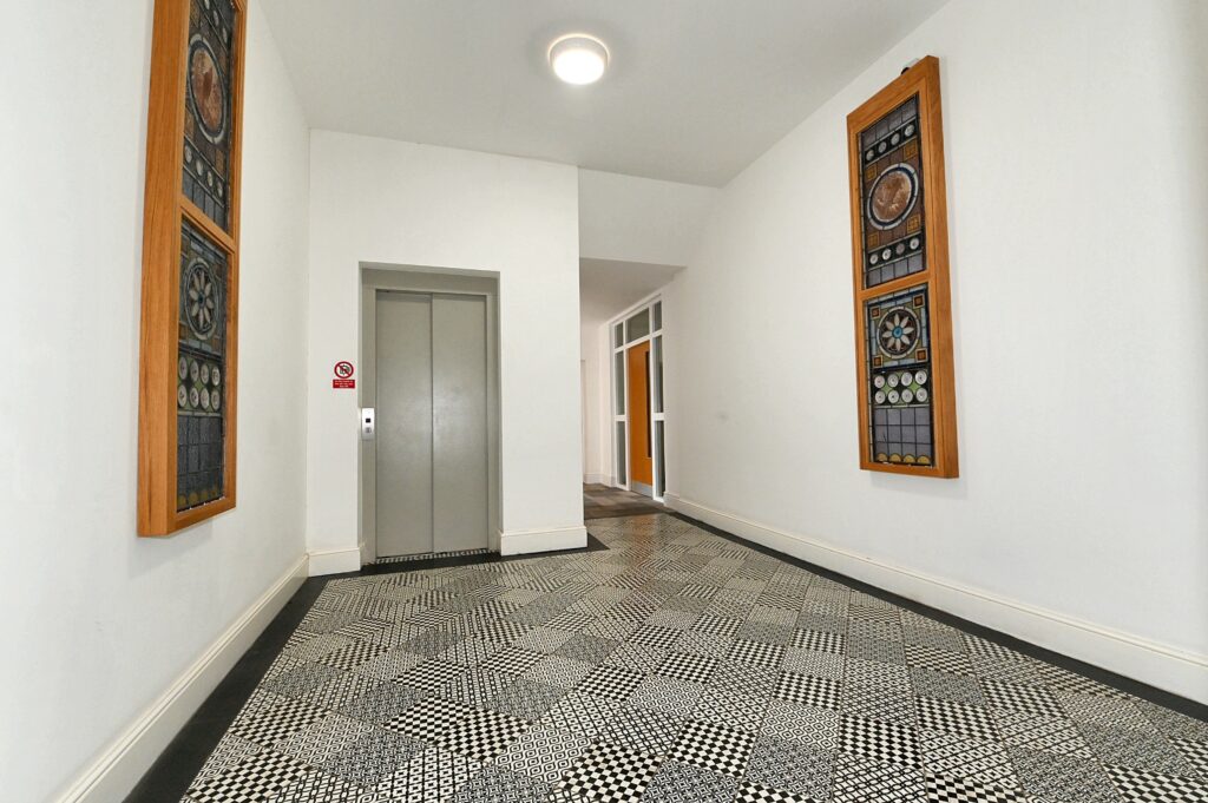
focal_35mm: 15
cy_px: 402
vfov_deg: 77.2
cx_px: 604
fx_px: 503
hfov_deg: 100.4
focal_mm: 15
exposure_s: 1/80
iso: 2000
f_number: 10
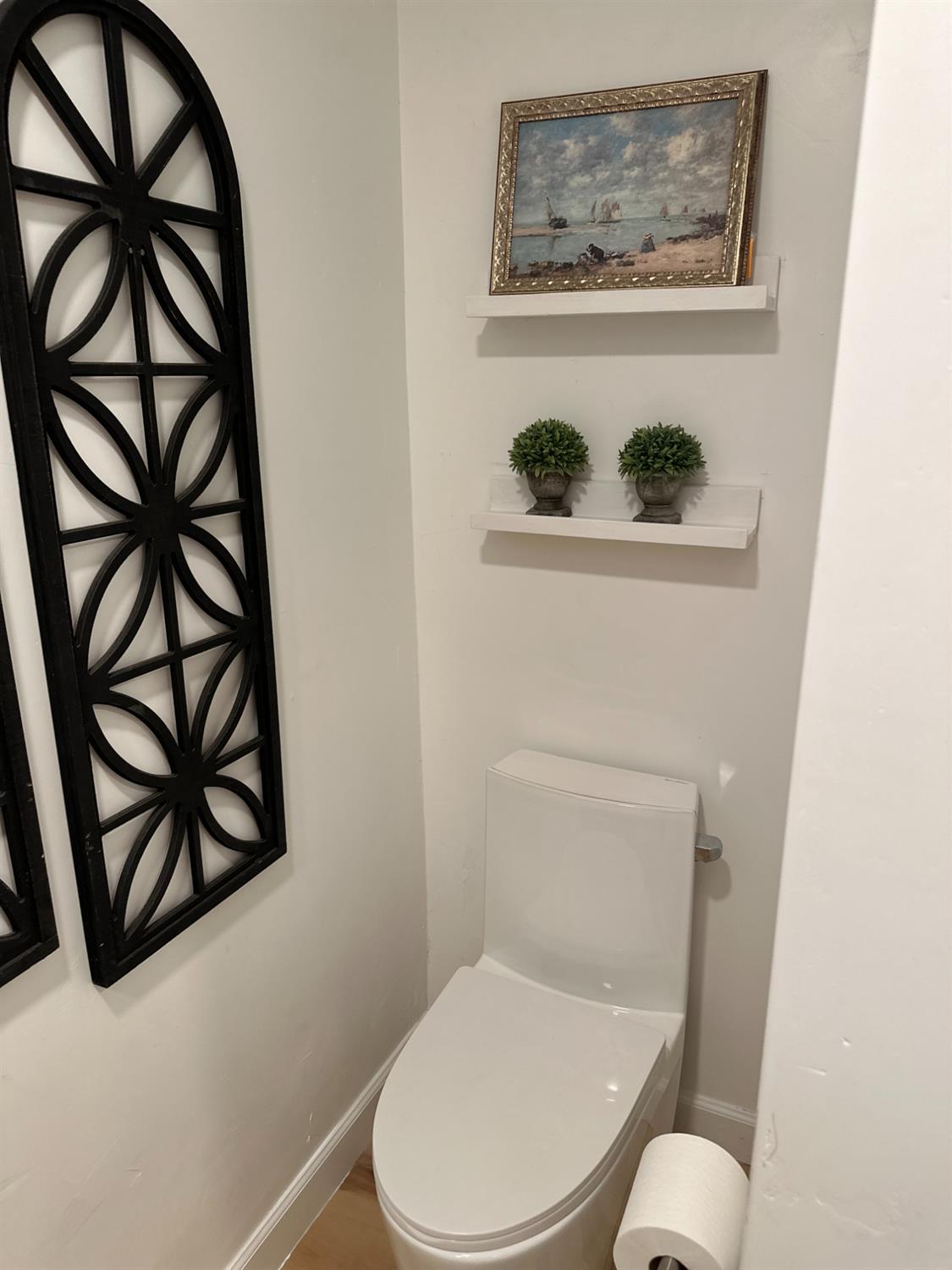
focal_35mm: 24
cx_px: 476
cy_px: 635
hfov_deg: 56.8
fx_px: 880
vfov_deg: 71.6
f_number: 1.78
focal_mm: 6.86
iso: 160
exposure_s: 1/120
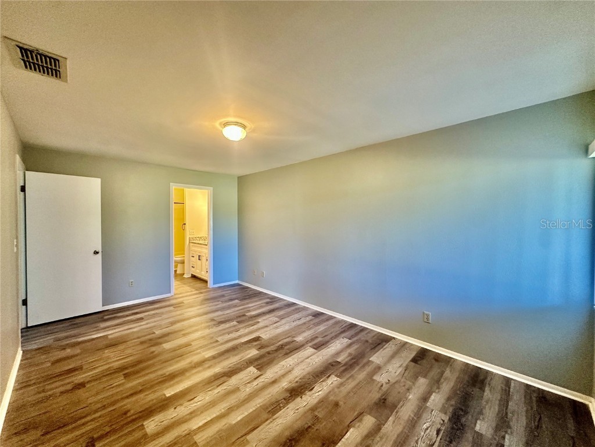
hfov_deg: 102.1
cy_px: 224
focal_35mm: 14
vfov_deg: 85.7
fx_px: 241
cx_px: 298
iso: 250
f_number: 2.2
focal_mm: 2.22
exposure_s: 1/60
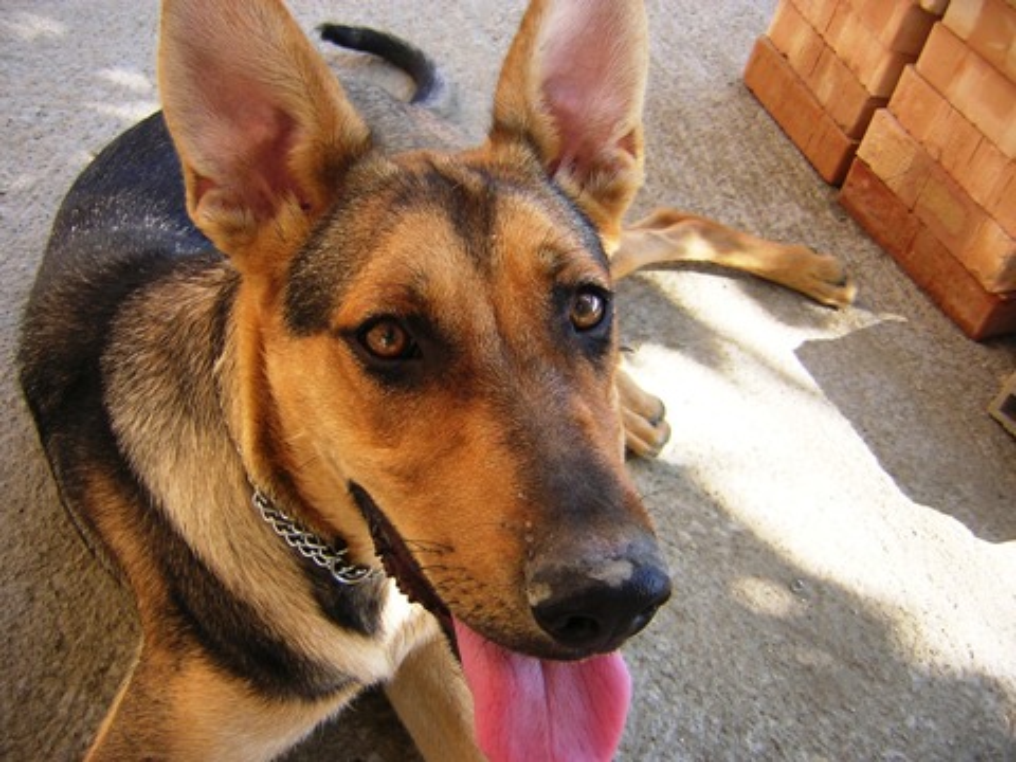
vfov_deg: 39.7
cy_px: 381
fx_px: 1057
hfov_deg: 51.4
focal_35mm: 36
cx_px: 508
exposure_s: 1/230
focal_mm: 4.7
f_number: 2.6
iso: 100
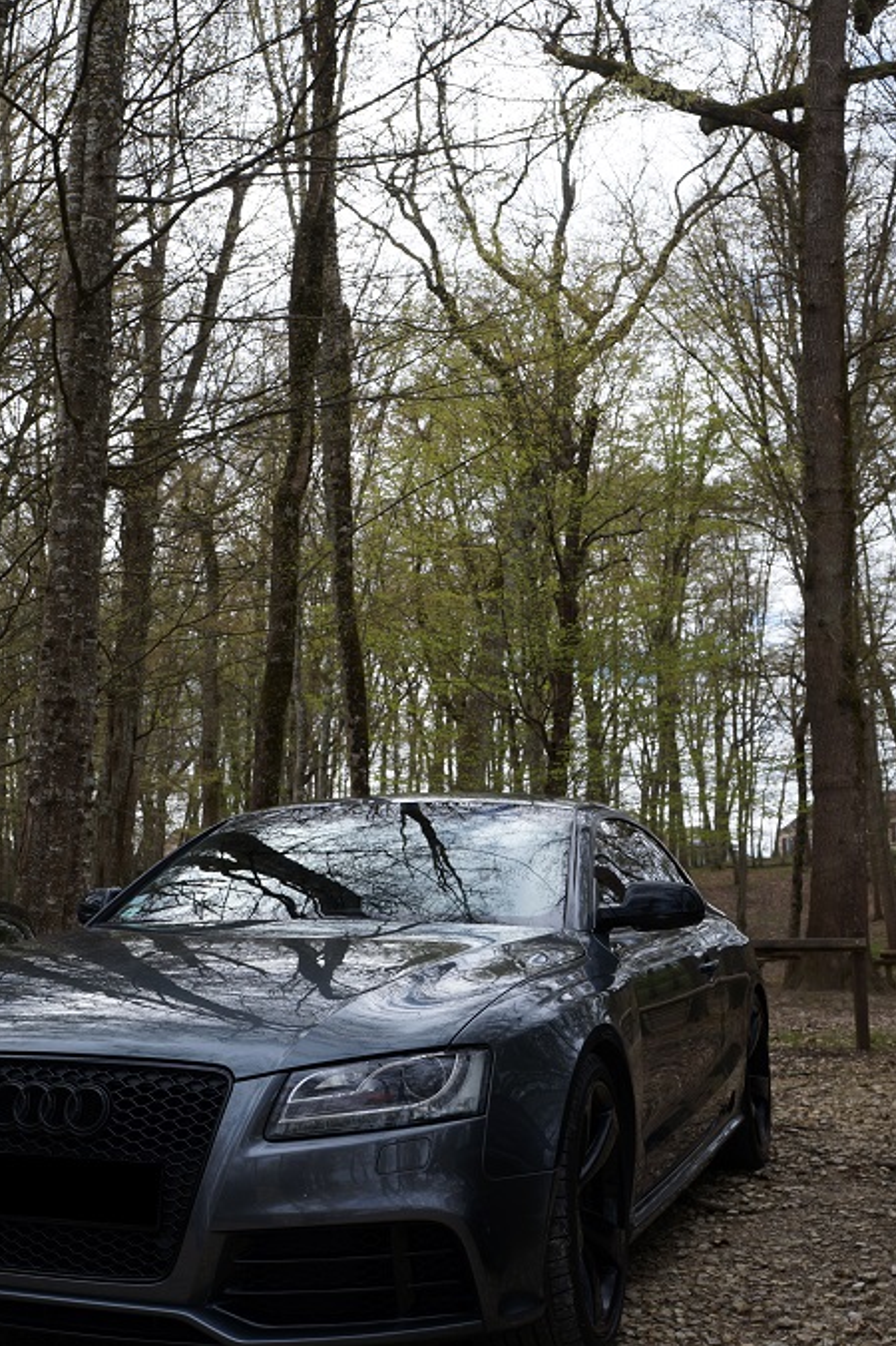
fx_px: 1495
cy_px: 662
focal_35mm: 40
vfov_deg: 48.5
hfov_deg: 33.2
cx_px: 323
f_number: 11
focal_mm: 20
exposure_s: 1/100
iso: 100
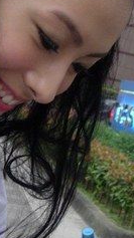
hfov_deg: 10.8
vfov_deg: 19.1
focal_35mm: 112
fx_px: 709
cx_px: 23
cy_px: 162
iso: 183
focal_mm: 7.8
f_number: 2.8
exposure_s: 1/32
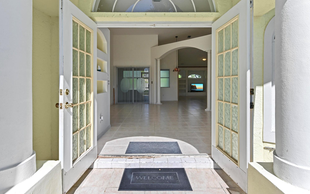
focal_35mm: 21
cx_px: 151
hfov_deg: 82.3
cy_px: 91
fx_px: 177
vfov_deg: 57.2
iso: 400
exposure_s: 1/500
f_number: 9
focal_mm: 20
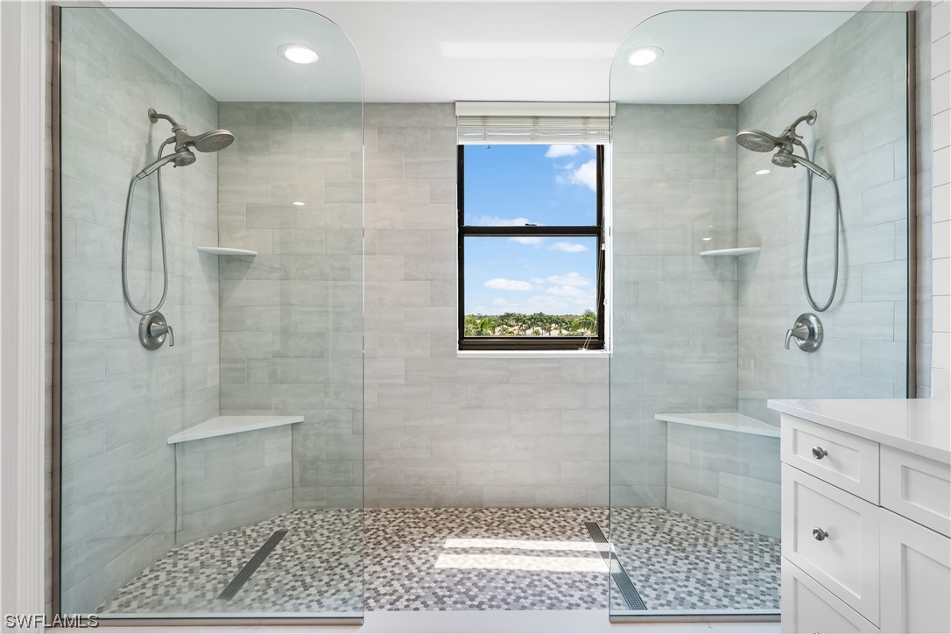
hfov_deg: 89.7
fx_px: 478
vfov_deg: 67.1
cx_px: 476
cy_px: 317
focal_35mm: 18
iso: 400
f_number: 8
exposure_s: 1/50
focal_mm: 18.1
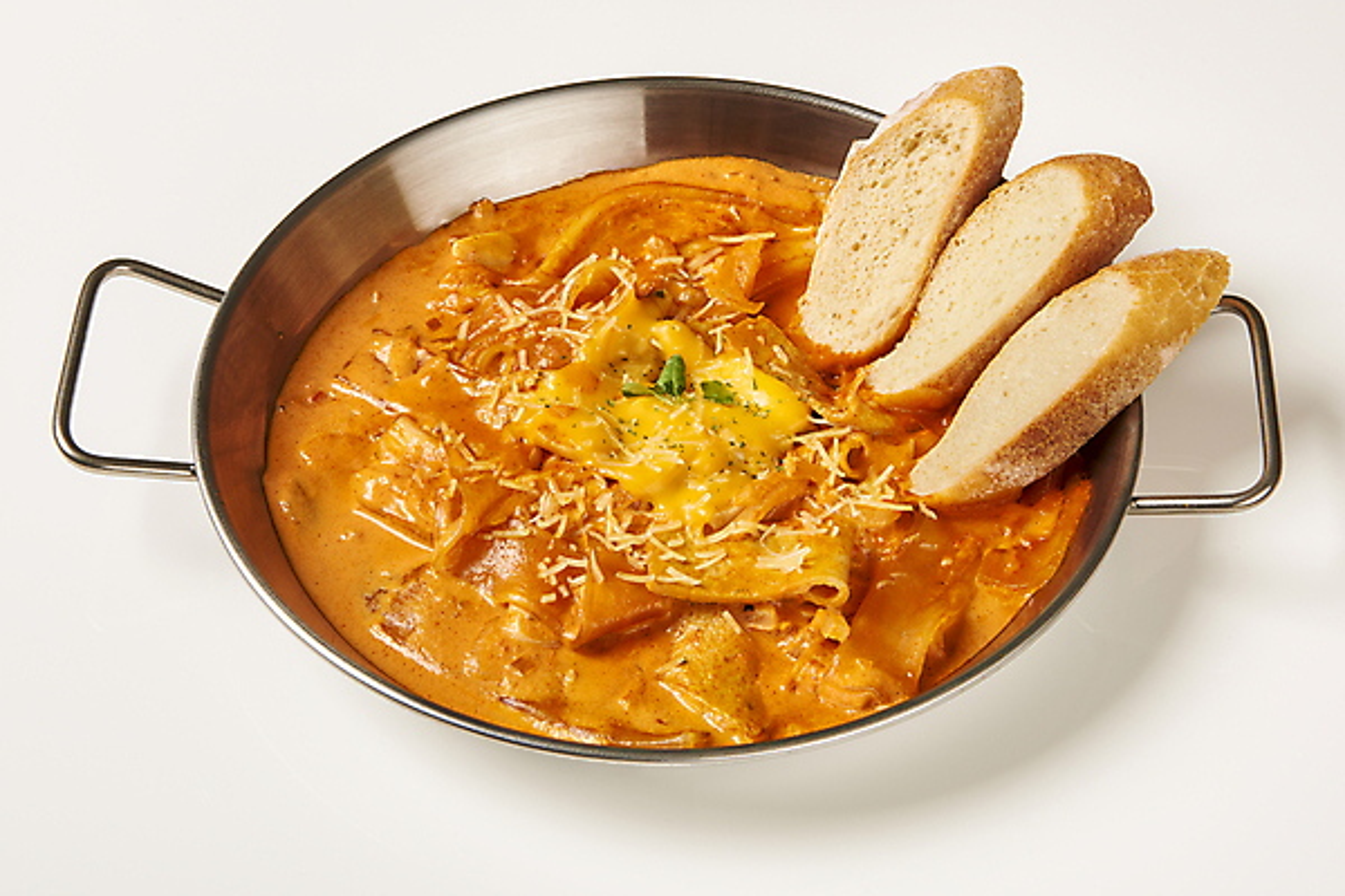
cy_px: 448
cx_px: 672
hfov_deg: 28.8
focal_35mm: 70
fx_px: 2615
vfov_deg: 19.5
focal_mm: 70
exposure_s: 1/125
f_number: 22
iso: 100
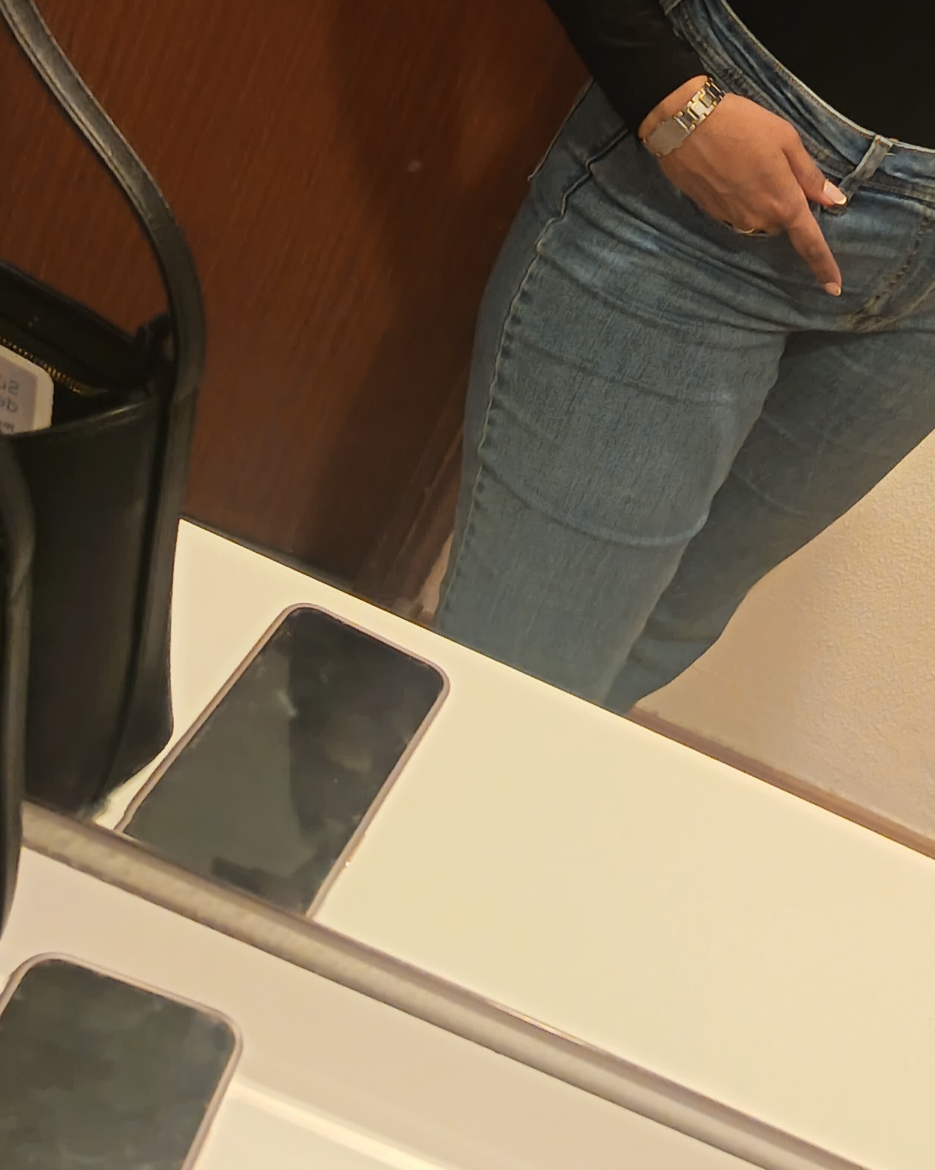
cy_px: 136
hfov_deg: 24.0
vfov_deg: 30.2
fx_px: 2076
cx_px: 983
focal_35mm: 60
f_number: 1.75
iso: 1632
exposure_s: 1/33.3
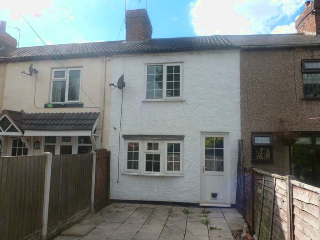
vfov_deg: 56.8
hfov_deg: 71.6
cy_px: 120
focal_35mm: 24
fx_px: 222
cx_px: 160
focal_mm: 4.3
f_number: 4
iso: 100
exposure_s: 1/400
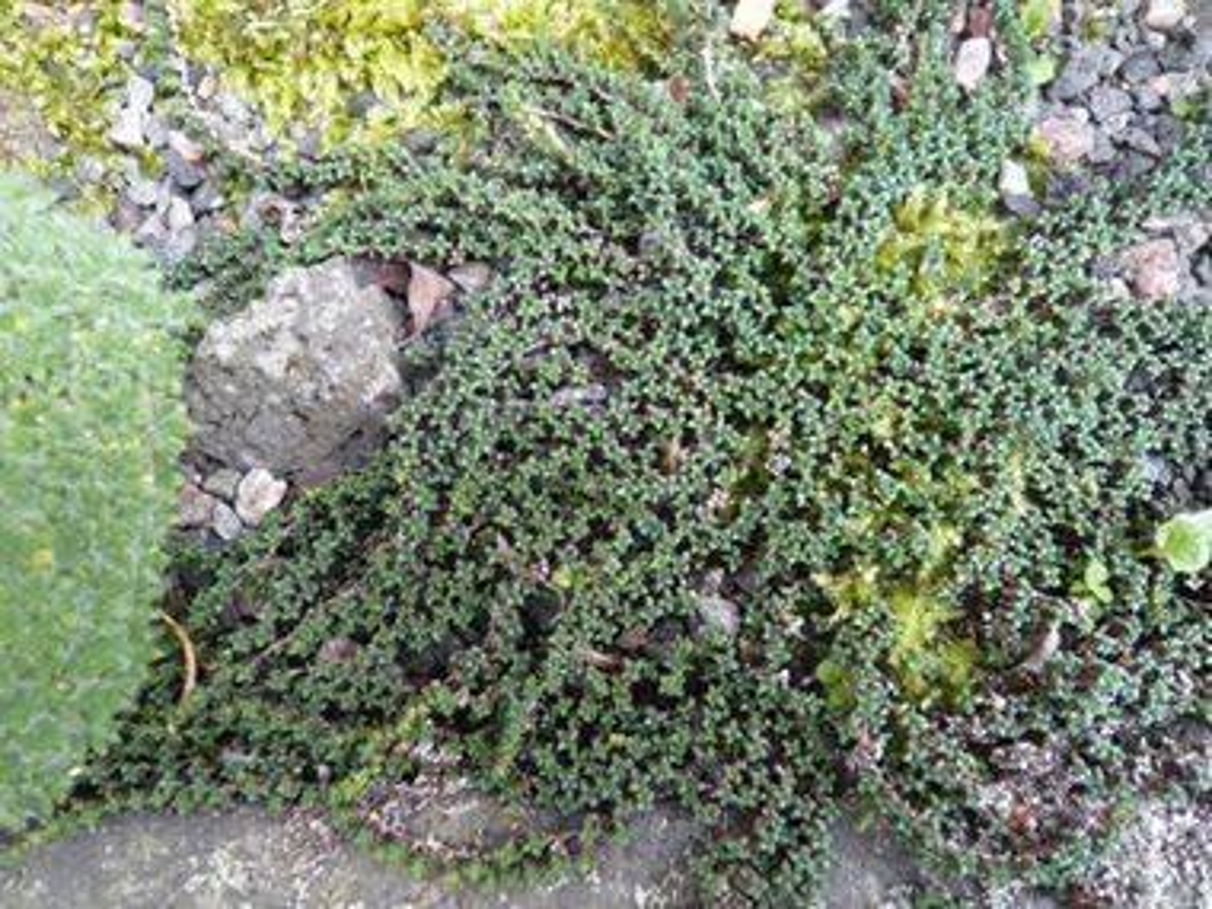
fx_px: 980
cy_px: 454
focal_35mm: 28
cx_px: 606
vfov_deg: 49.7
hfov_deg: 63.4
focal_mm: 4.6
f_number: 2.8
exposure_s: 1/30
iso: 200
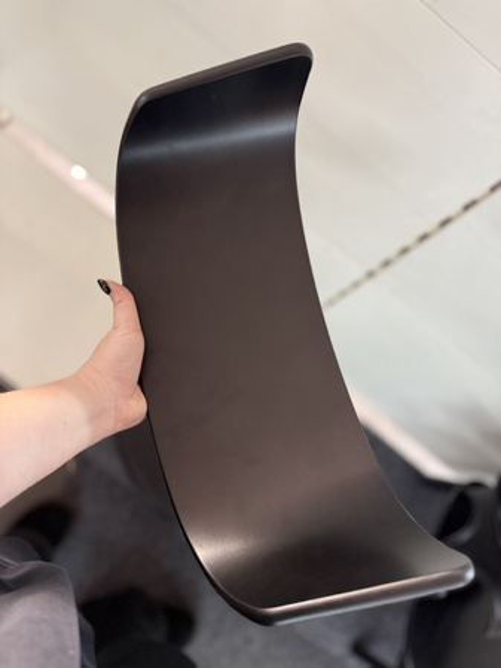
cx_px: 250
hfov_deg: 56.8
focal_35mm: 24
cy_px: 334
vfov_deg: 71.6
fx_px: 464
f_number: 1.78
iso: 640
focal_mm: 6.76
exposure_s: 1/33
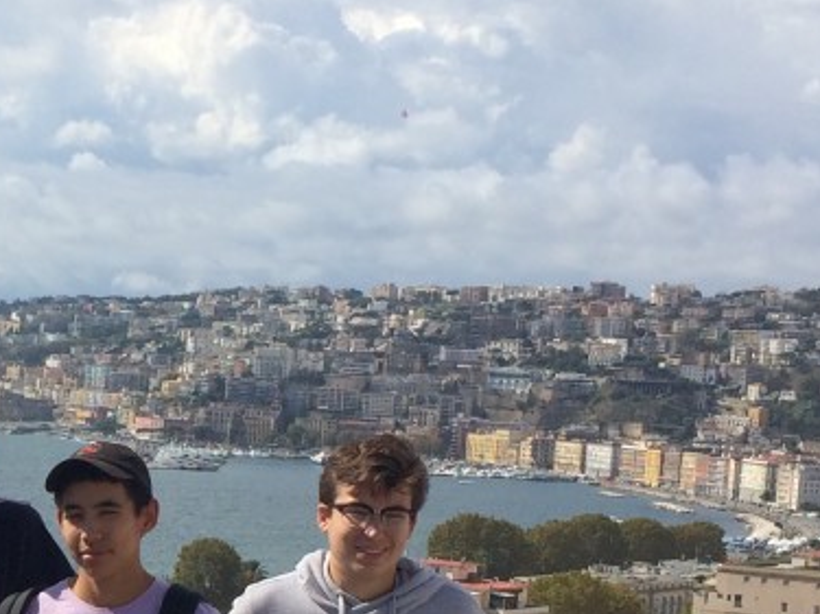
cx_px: -28
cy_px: 592
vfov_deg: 14.7
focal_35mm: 99
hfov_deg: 19.2
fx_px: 2344
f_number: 2.2
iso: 32
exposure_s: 1/3425
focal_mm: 4.15
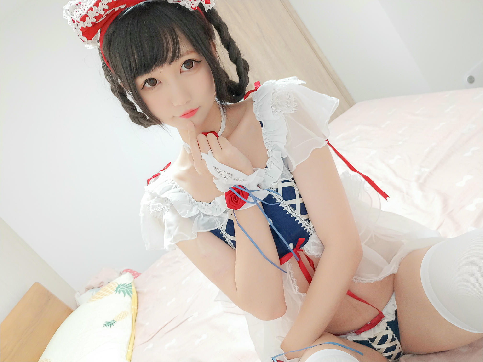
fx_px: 349
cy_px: 181
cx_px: 242
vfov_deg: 54.9
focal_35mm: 25
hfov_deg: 69.4
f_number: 1.8
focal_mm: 4.36
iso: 160
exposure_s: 1/25
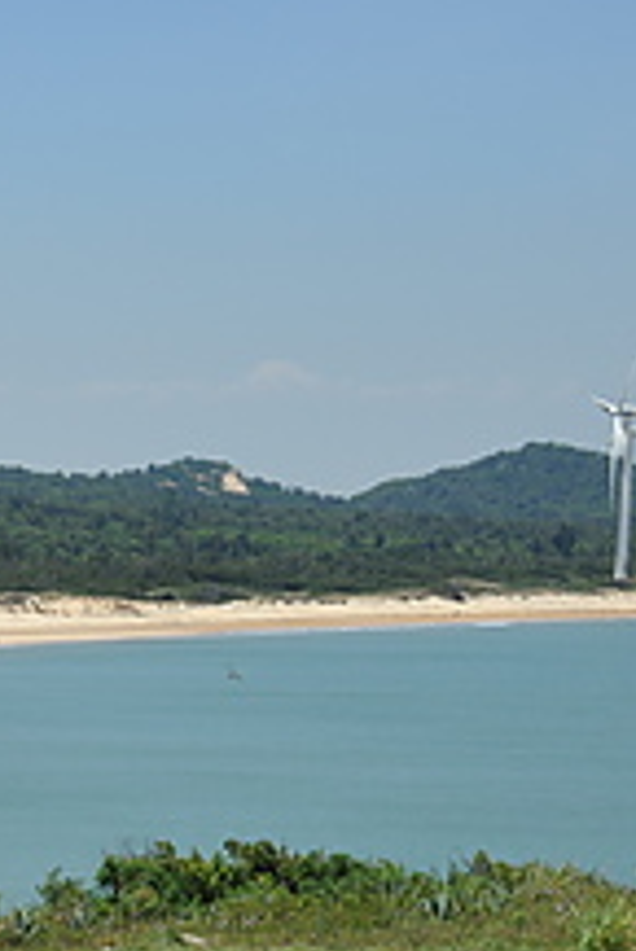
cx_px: -430
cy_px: 844
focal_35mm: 116
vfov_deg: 17.4
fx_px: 3069
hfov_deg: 11.2
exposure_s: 1/500
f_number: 8
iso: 200
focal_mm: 28
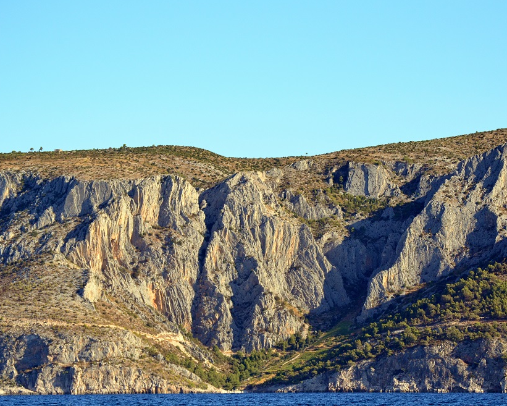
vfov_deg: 7.2
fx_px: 3205
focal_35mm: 214
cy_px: 202
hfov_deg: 9.0
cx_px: 300
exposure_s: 1/3200
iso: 640
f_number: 4.8
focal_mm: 125
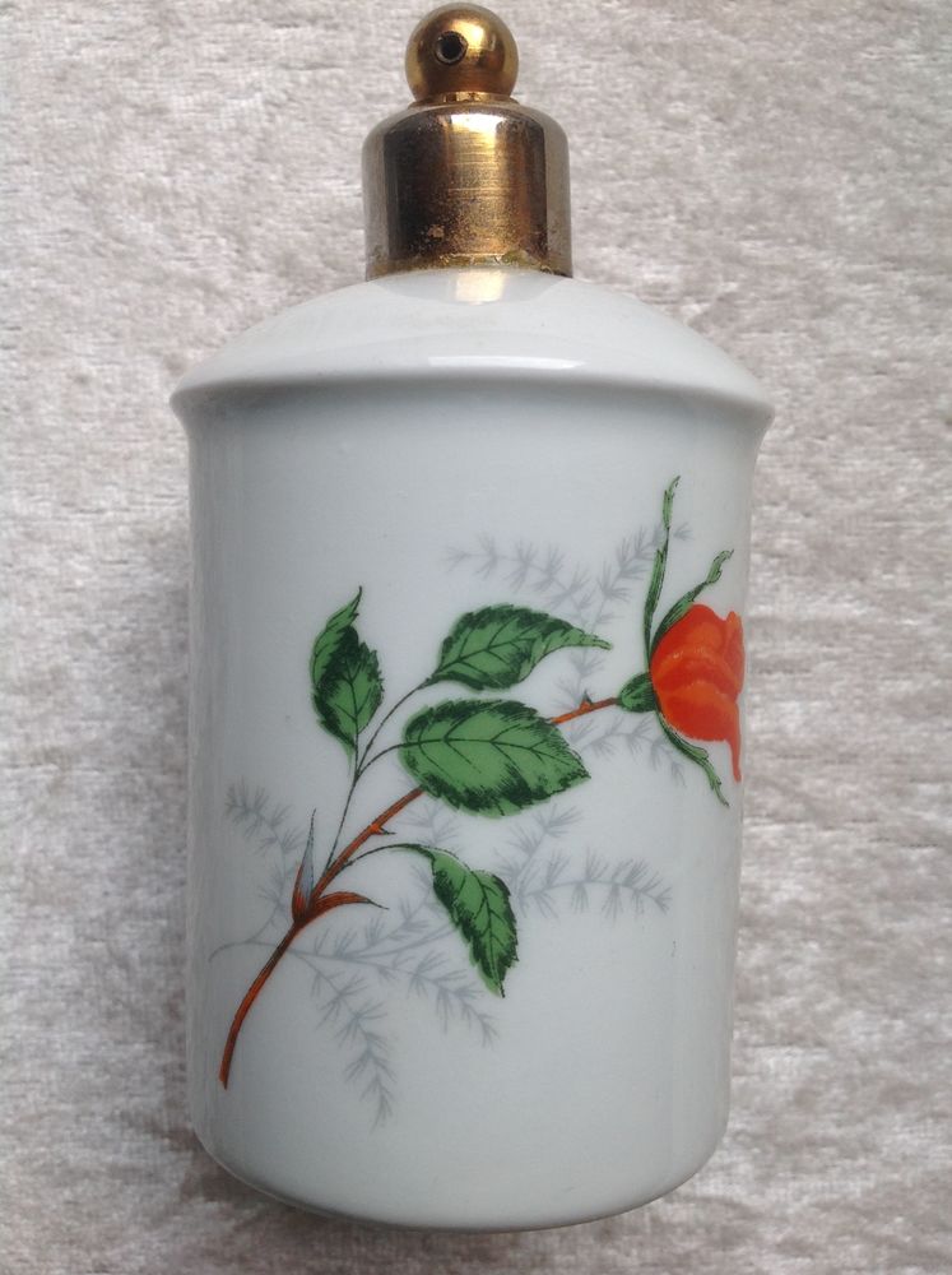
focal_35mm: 35
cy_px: 638
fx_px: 1287
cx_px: 476
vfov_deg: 52.7
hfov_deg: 40.6
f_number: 2.4
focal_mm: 4.28
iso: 50
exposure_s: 1/142
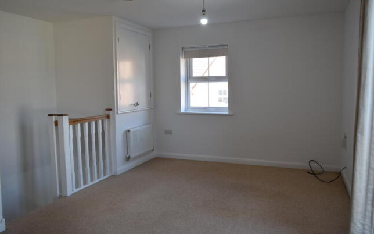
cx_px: 190
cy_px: 110
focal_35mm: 28
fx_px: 285
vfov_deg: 44.5
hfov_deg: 66.5
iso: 400
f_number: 6.3
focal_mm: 18
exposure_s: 1/160
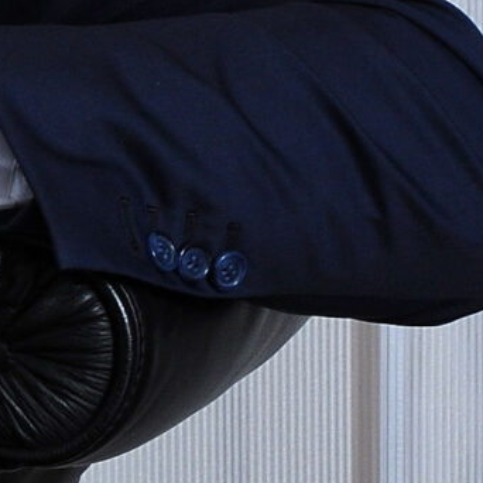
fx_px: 7025
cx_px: -744
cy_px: -245
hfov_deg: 3.9
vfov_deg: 3.9
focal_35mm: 445
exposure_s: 1/250
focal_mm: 70
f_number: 14
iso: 800
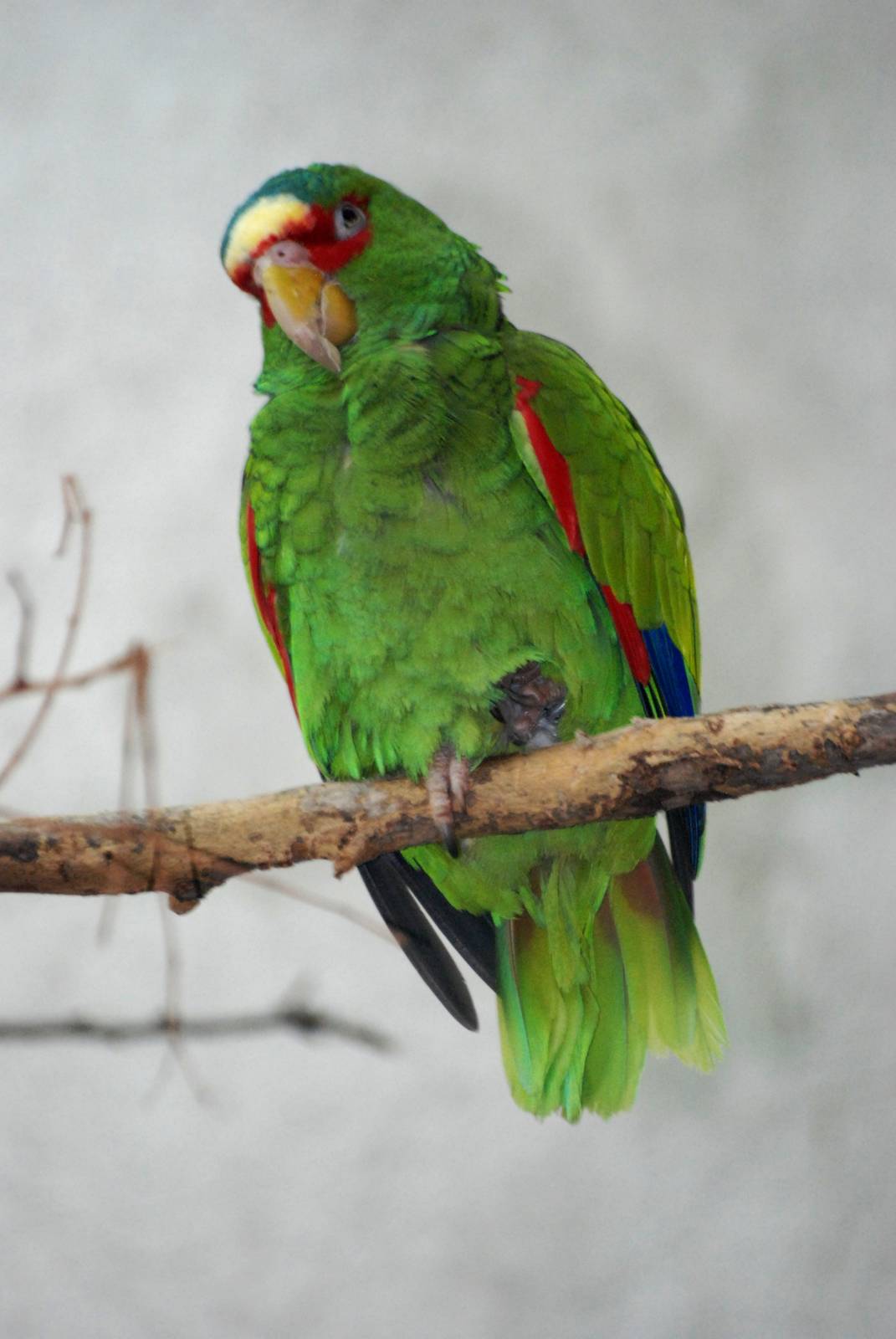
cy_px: 670
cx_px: 448
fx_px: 15076
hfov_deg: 3.4
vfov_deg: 5.1
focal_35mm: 405
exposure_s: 1/80
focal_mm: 270
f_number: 5.6
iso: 1600
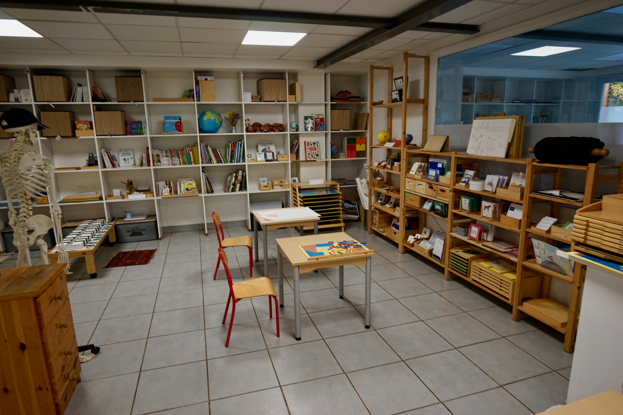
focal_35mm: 21
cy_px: 208
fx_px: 363
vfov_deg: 59.5
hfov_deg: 81.2
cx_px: 312
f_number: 6.3
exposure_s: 1/15
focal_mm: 21
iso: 200
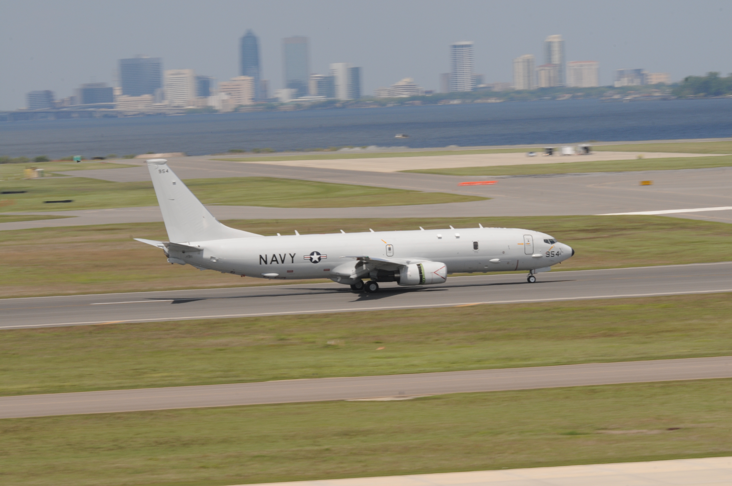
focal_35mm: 240
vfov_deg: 5.7
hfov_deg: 8.6
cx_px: 366
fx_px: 4874
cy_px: 243
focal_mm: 160
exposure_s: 1/100
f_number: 25
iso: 200
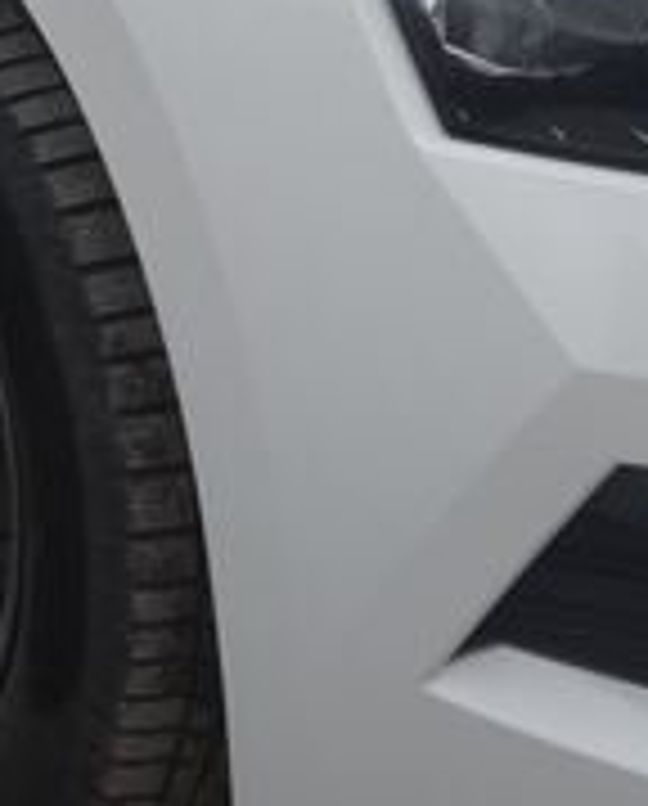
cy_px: -317
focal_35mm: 150
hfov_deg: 10.3
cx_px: 270
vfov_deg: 12.3
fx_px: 3584
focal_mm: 10.4
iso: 125
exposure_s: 1/100
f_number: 5
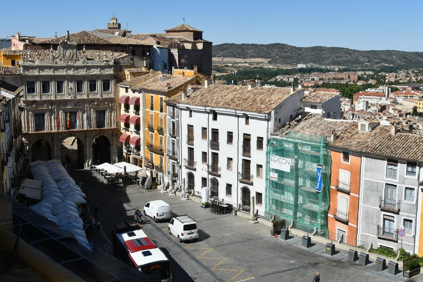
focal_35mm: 39
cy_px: 141
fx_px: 458
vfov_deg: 34.2
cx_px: 212
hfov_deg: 49.5
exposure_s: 1/250
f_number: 11
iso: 100
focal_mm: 26
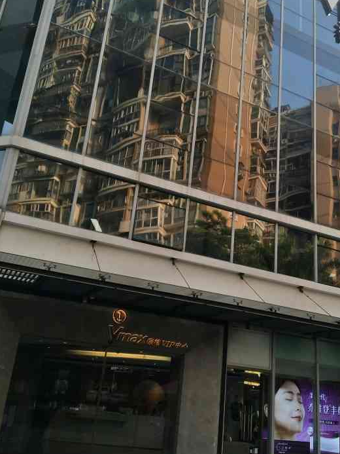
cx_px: 205
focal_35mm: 35
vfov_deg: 52.6
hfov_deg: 40.5
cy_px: 224
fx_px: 458
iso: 125
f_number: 2
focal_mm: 3.88
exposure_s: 1/500
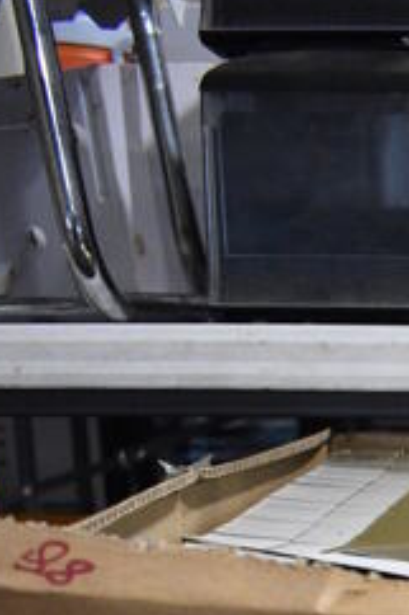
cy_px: 1109
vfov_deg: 16.7
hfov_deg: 12.2
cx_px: 760
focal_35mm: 102
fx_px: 1741
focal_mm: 18
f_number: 3.5
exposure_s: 1/125
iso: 2500
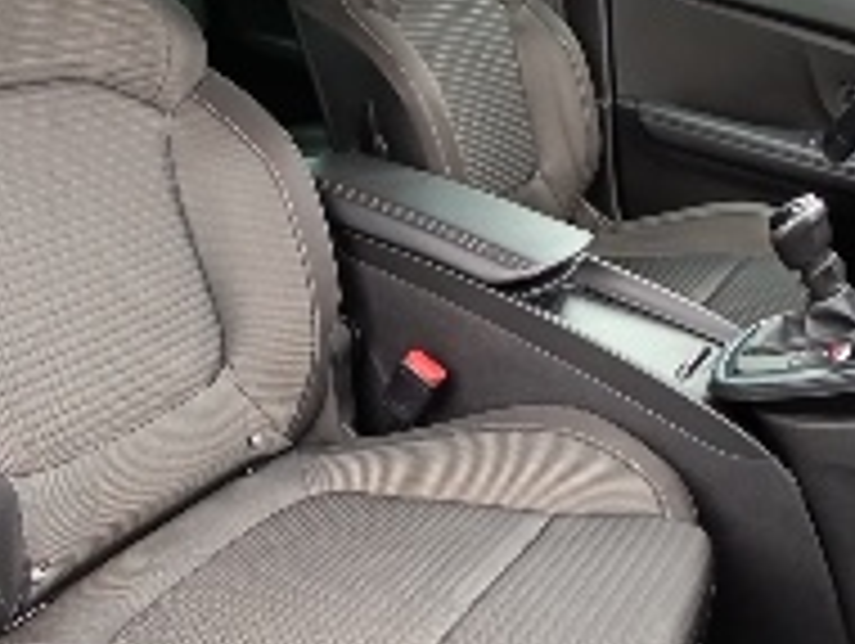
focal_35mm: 35
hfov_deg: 52.5
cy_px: 297
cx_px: 468
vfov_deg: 40.8
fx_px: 866
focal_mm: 1.65
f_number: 2.2
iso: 250
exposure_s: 1/50
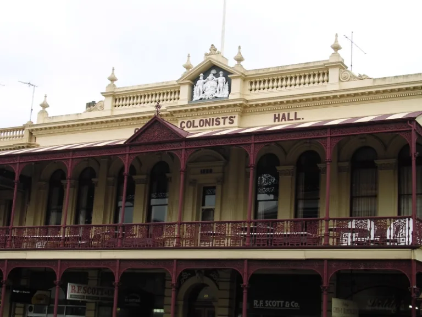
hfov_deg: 30.7
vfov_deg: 23.3
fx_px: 768
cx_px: 211
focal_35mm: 63
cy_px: 158
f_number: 3.5
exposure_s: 1/114
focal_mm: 9.6
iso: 100
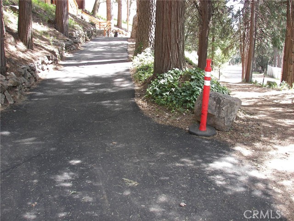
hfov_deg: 51.4
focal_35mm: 36
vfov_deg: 39.7
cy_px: 110
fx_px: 306
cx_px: 147
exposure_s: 1/40
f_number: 2.8
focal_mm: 6
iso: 50
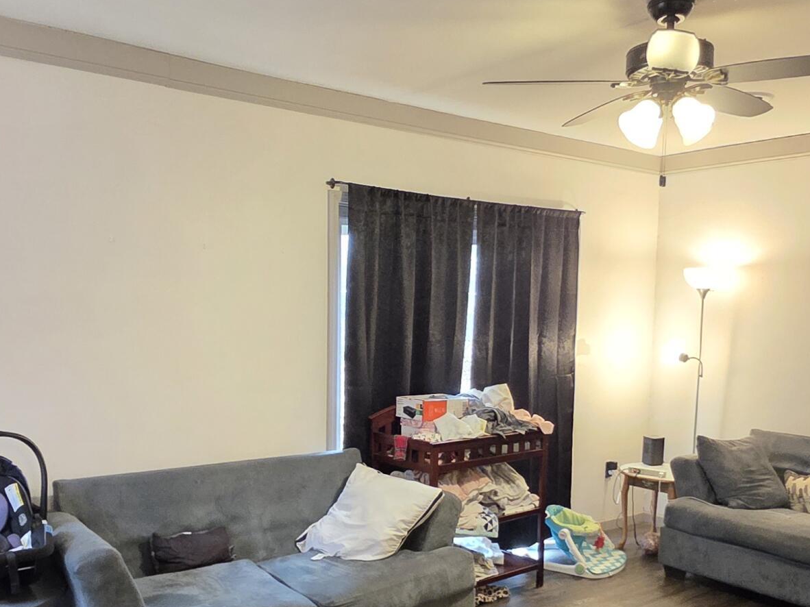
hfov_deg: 55.4
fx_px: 772
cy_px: 394
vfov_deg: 42.5
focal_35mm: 33
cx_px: 397
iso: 500
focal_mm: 2.2
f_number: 1.9
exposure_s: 1/60
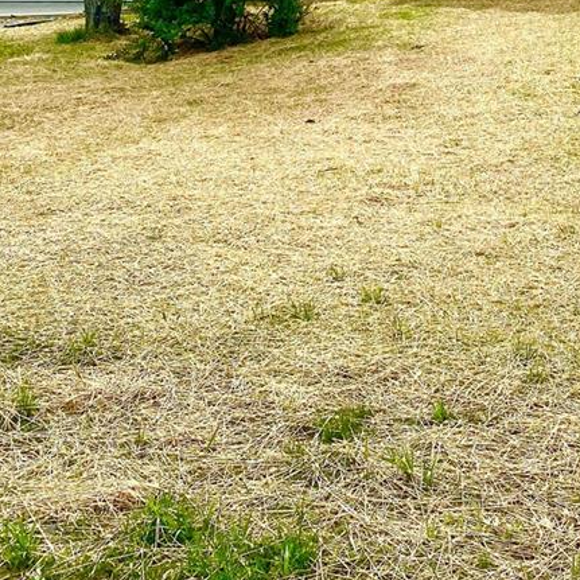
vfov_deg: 24.7
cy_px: -90
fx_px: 1213
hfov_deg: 26.5
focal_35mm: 64
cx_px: 444
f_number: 1.8
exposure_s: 1/5525
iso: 32
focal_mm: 4.25
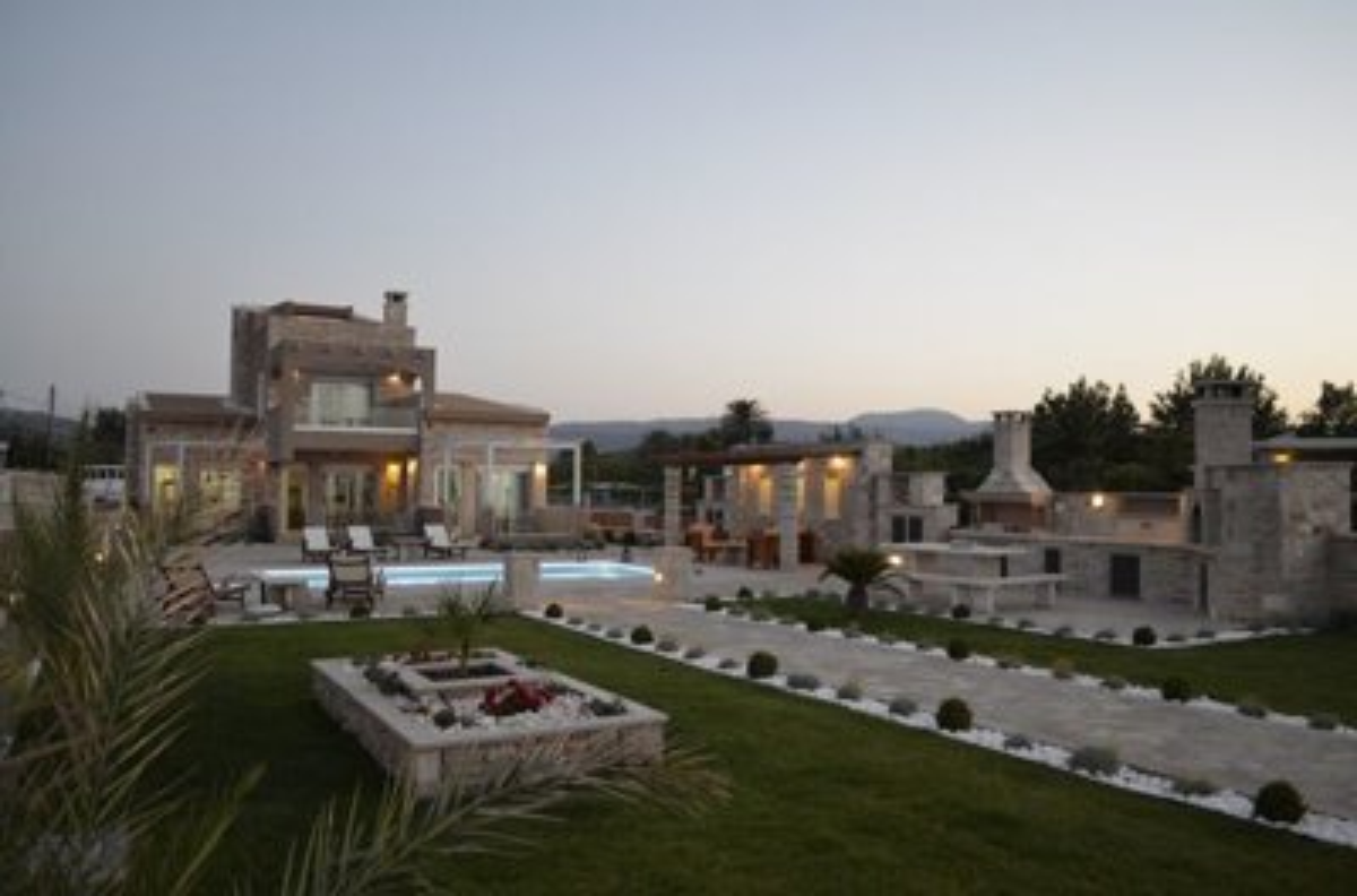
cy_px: 448
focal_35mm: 27
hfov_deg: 67.5
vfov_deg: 47.6
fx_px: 1015
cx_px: 678
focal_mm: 18
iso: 900
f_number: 3.5
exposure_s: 1/30
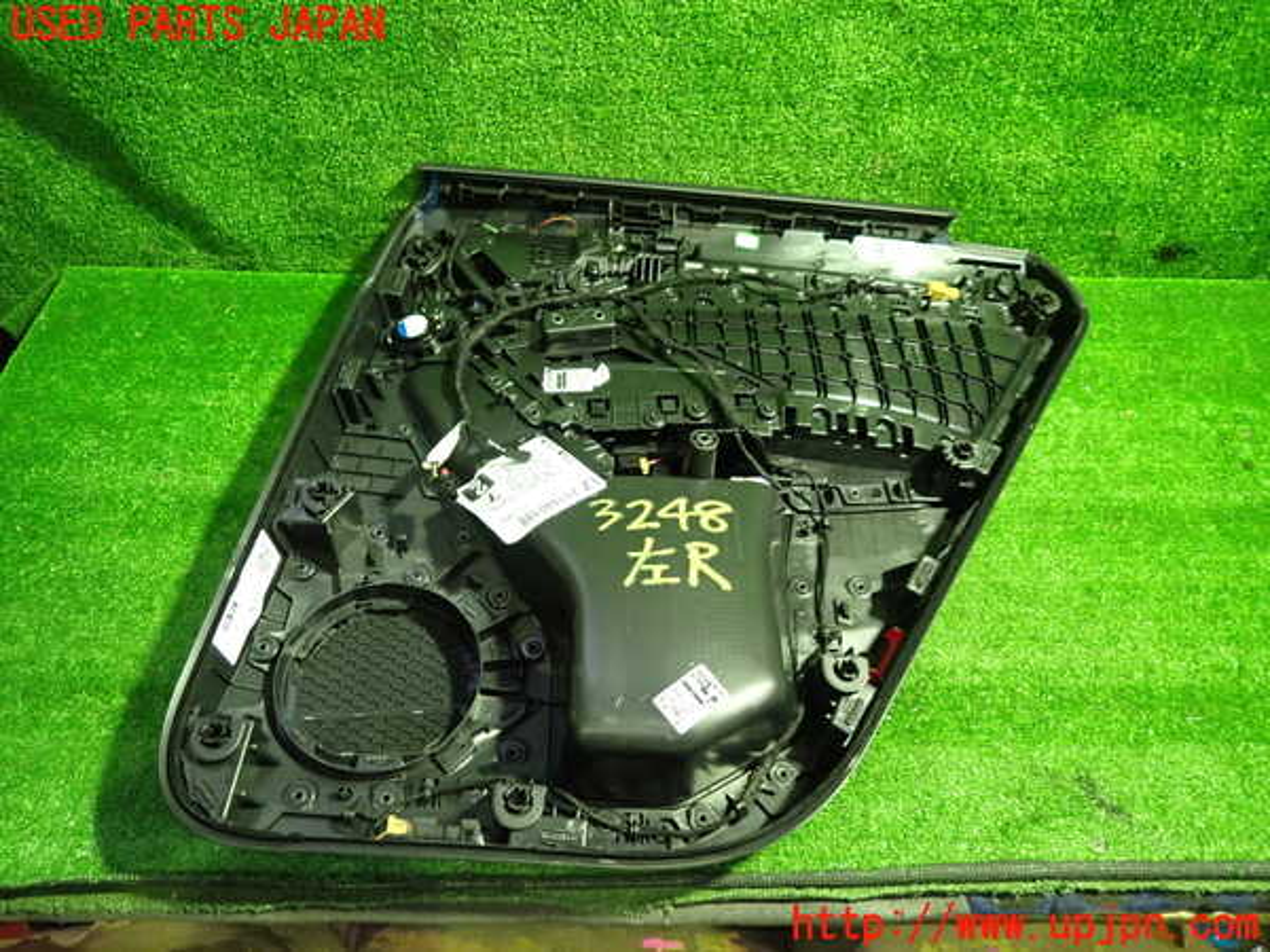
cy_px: 476
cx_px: 635
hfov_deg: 69.4
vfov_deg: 54.9
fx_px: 917
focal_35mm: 25
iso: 640
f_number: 2
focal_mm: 4.5
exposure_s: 1/30
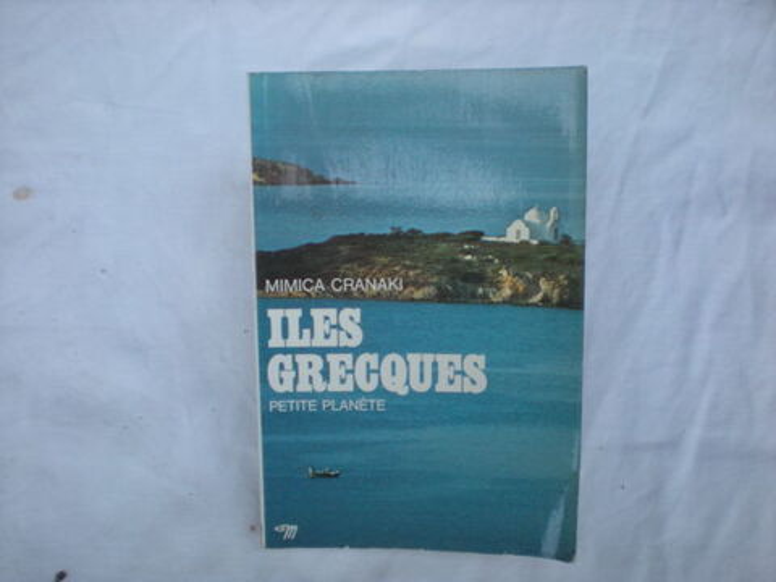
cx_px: 388
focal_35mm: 38
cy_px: 291
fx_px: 852
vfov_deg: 37.7
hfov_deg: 49.0
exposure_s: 1/41.4
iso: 200
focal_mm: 6.3
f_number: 3.1
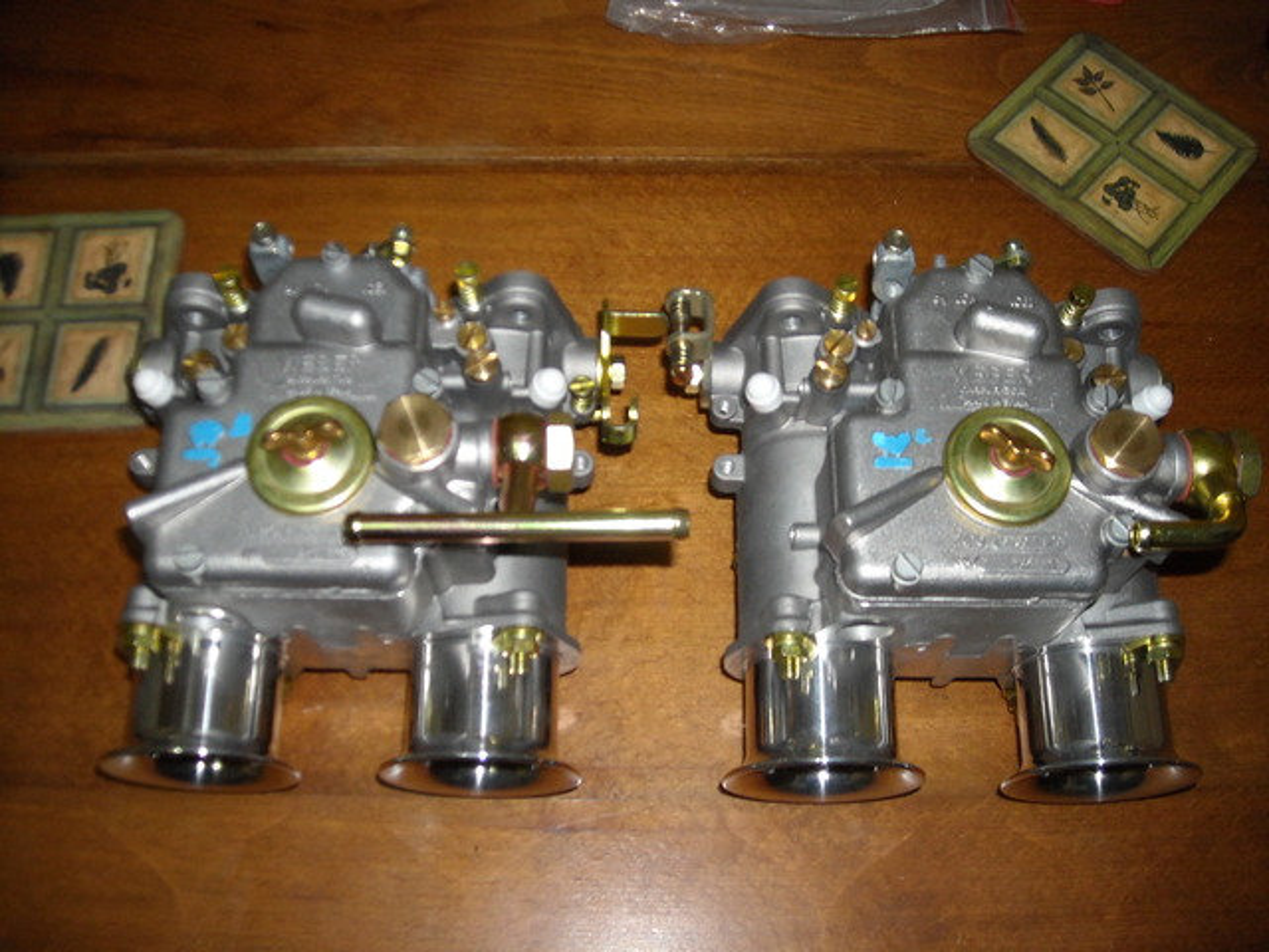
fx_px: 1283
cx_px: 634
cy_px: 476
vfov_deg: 40.7
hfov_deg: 52.6
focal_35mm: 35
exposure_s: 1/60
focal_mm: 5.7
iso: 200
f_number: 2.8
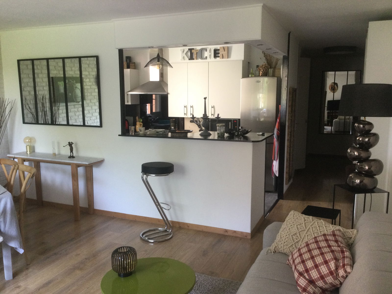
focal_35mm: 31
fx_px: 351
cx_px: 196
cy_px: 147
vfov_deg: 45.4
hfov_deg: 58.4
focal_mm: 3.3
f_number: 2.4
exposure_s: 1/33
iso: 100
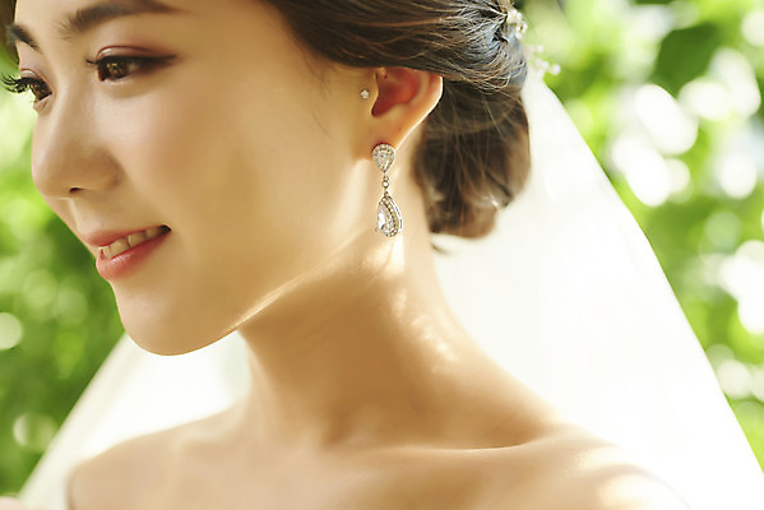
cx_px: 382
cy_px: 255
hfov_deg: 23.9
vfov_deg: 16.1
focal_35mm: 85
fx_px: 1805
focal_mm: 85
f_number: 2.8
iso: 125
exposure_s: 1/125
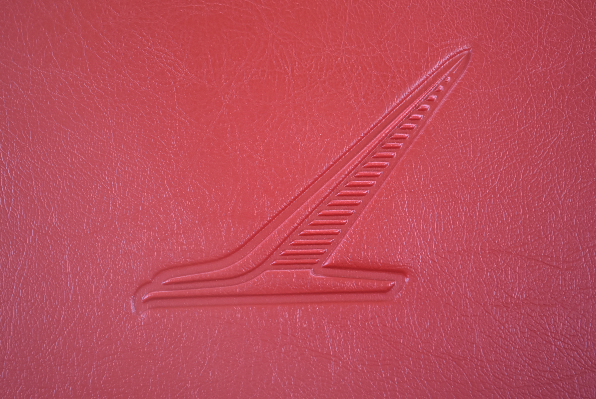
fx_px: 1367
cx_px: 298
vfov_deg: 16.6
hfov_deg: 24.6
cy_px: 200
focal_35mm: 82
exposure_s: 1/80
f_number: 5.6
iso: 800
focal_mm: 55
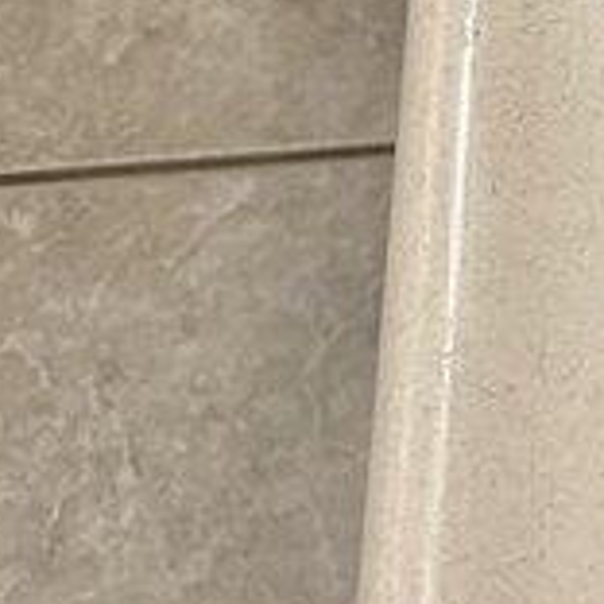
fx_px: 2290
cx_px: 1049
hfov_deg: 13.6
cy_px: -544
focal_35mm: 116
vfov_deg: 13.3
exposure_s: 1/60
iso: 200
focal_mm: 5.7
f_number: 1.5
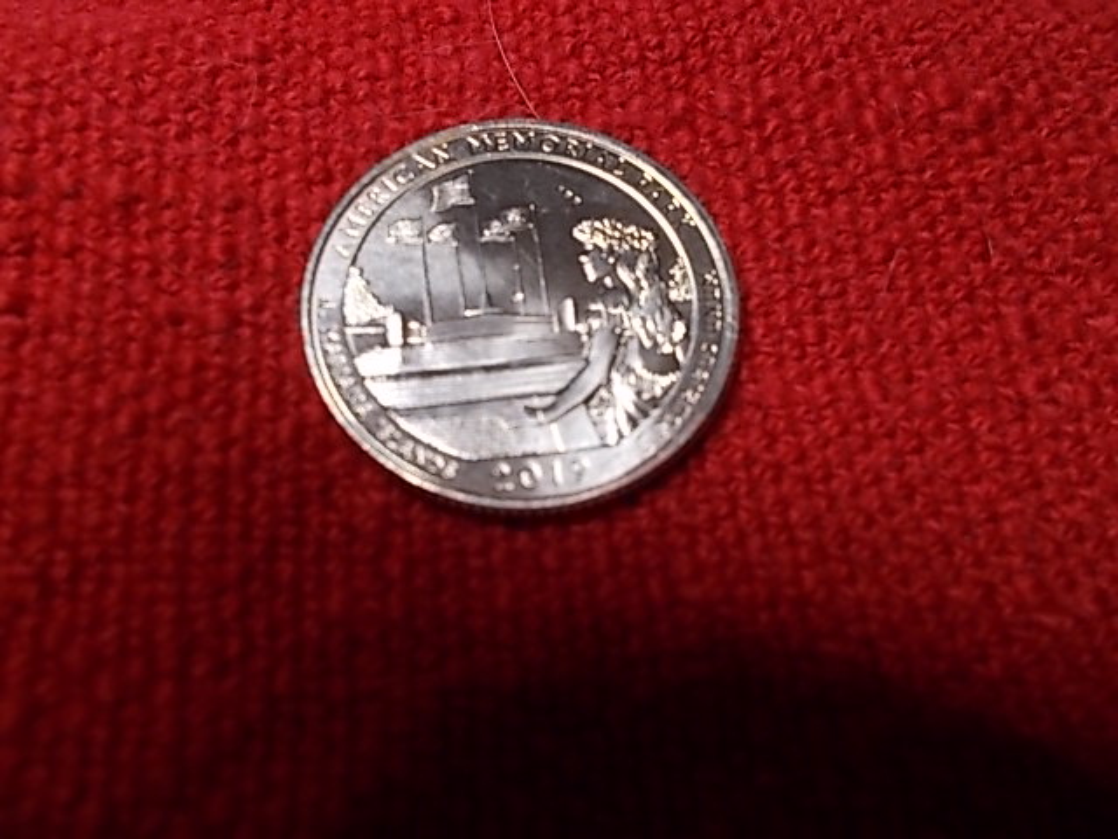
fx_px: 840
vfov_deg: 53.1
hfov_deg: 67.3
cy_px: 420
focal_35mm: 26
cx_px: 559
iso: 80
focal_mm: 4.6
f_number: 3.2
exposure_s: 1/25
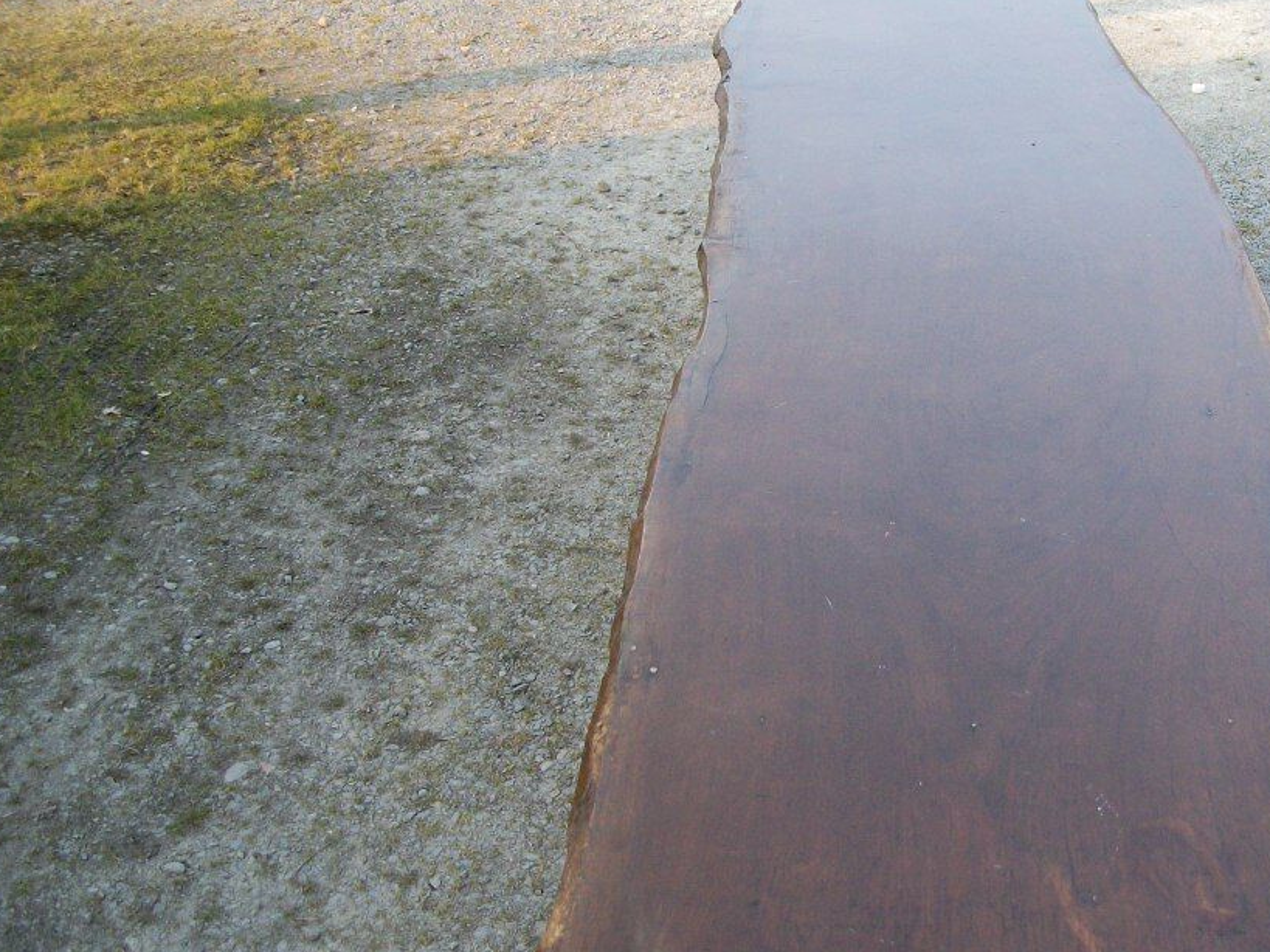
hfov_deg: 37.8
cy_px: 482
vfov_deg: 29.1
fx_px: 1834
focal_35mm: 50
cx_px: 847
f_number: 2.9
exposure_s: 1/160
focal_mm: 5.7
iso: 80
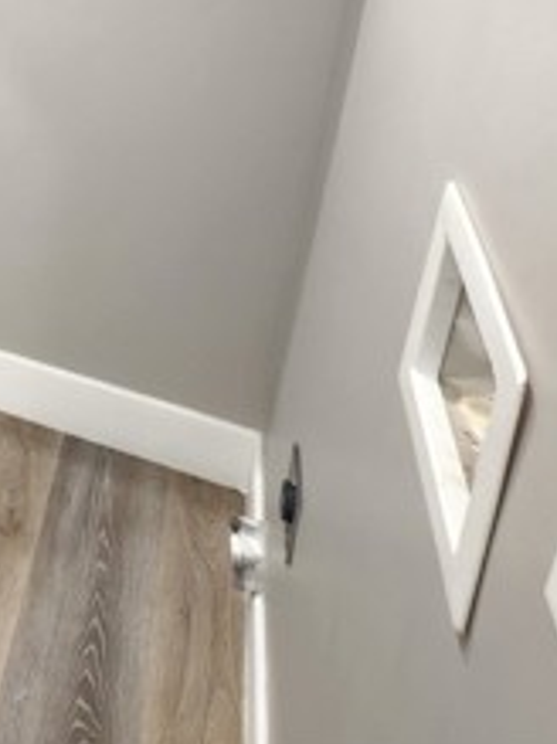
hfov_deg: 30.7
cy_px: -61
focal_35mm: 38
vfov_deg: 40.3
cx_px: -143
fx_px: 816
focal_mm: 2.2
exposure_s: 1/30
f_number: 2.2
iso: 500
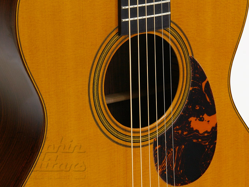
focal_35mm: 112
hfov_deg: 17.6
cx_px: 124
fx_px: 806
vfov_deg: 13.2
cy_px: 94
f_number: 19
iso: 400
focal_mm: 75
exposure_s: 1.5
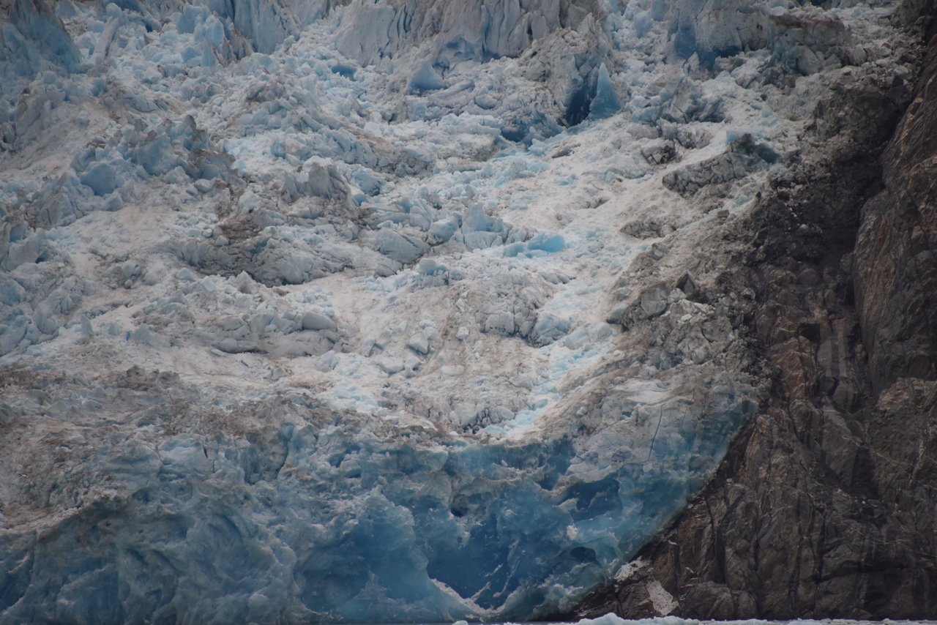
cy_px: 312
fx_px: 7810
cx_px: 468
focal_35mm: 300
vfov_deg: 4.6
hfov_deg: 6.9
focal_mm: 300
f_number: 5.6
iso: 720
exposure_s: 1/640
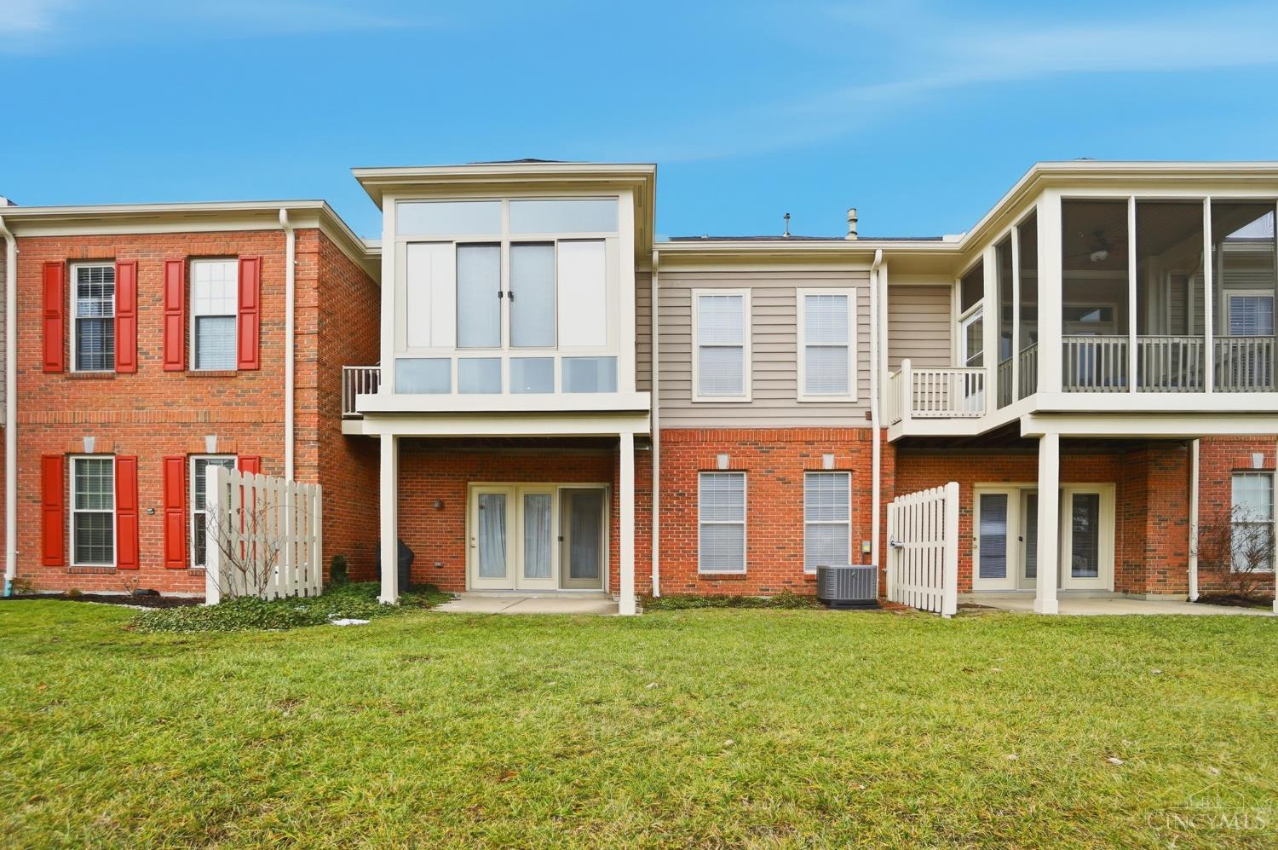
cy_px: 425
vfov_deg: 77.2
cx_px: 639
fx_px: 532
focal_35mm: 15
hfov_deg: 100.4
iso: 100
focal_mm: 10
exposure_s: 1/4000
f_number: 4.5
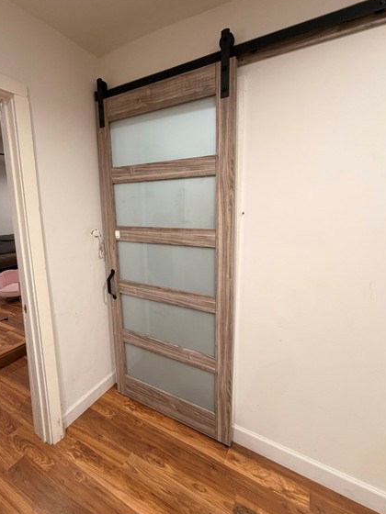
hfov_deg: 78.0
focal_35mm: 16
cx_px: 178
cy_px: 243
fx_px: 238
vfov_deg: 94.4
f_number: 2.2
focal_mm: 2.22
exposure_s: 1/60
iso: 250
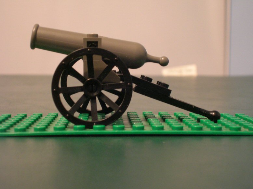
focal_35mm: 74
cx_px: 126
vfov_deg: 19.9
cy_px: 94
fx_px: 541
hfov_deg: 26.3
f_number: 4
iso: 200
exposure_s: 1/2.3
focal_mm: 12.3
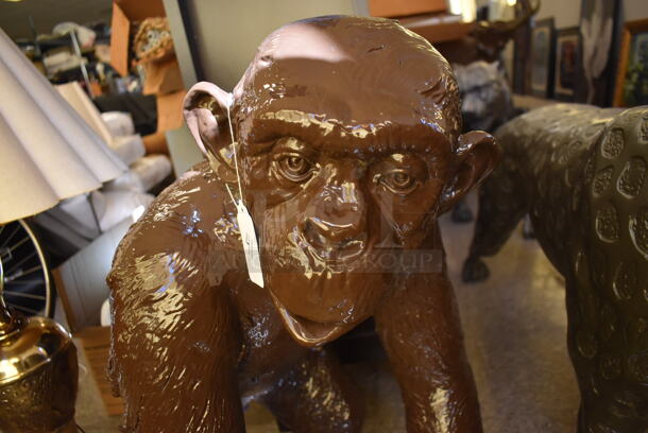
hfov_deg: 67.3
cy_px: 216
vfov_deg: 48.0
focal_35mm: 27
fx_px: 486
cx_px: 324
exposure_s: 1/200
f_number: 3.5
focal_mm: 18
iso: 800
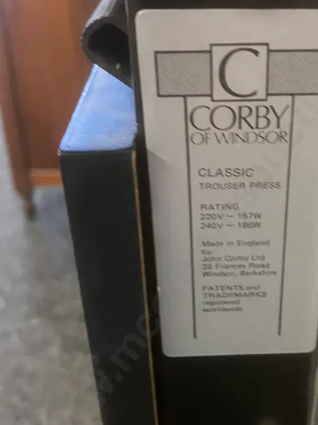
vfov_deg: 43.8
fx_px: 527
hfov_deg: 32.9
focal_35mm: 43
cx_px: 240
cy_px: 202
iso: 400
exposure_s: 1/33
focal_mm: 3.99
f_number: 1.8
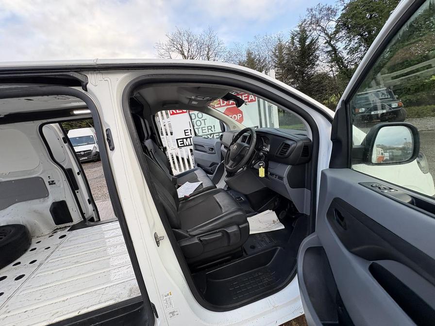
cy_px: 163
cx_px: 218
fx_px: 176
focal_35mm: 14
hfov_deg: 102.1
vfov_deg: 85.7
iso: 50
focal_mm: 2.22
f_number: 2.2
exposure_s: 1/110
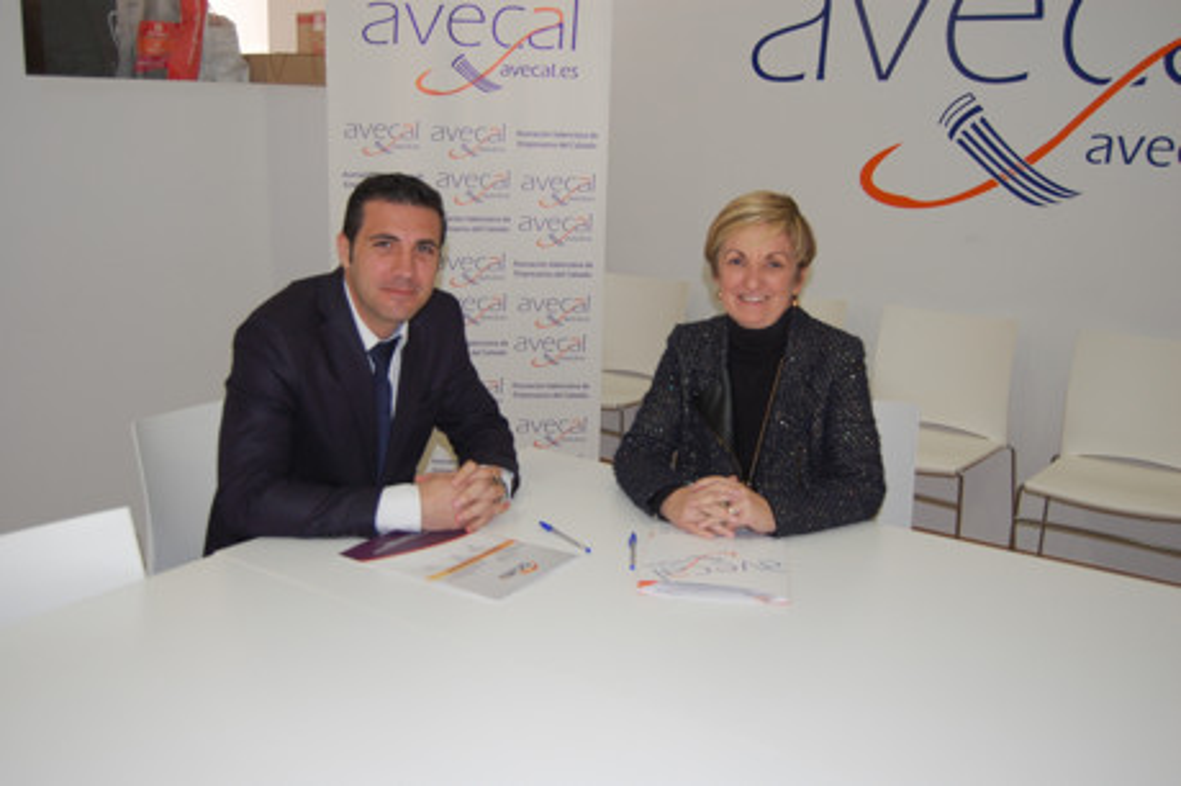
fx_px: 1180
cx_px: 590
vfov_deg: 36.8
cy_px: 393
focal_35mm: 36
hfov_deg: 53.2
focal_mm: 24
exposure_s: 1/60
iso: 400
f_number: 4
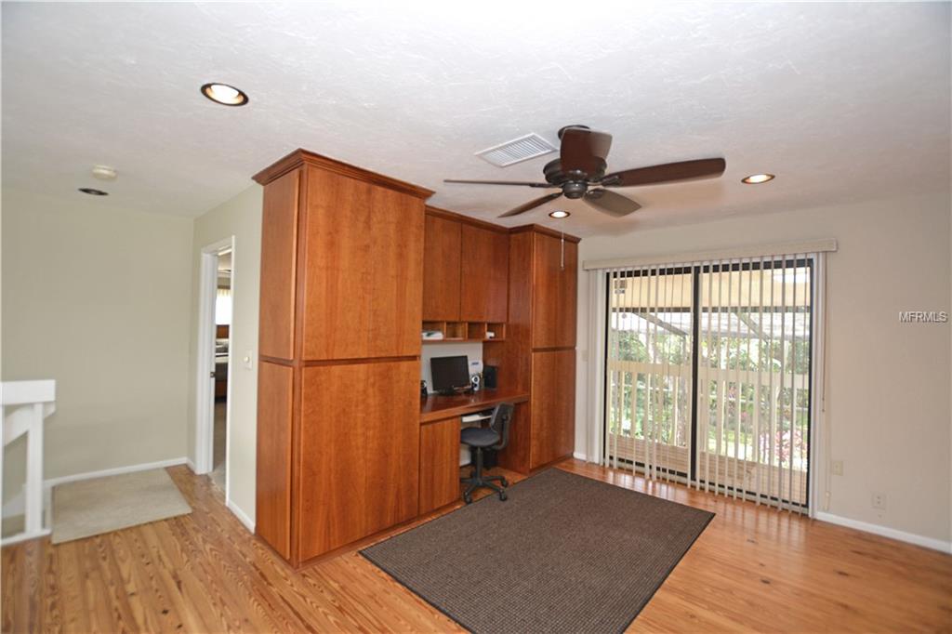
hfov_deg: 100.4
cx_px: 476
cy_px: 317
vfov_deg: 77.3
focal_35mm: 15
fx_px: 397
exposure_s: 1/60
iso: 360
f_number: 4
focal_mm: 10
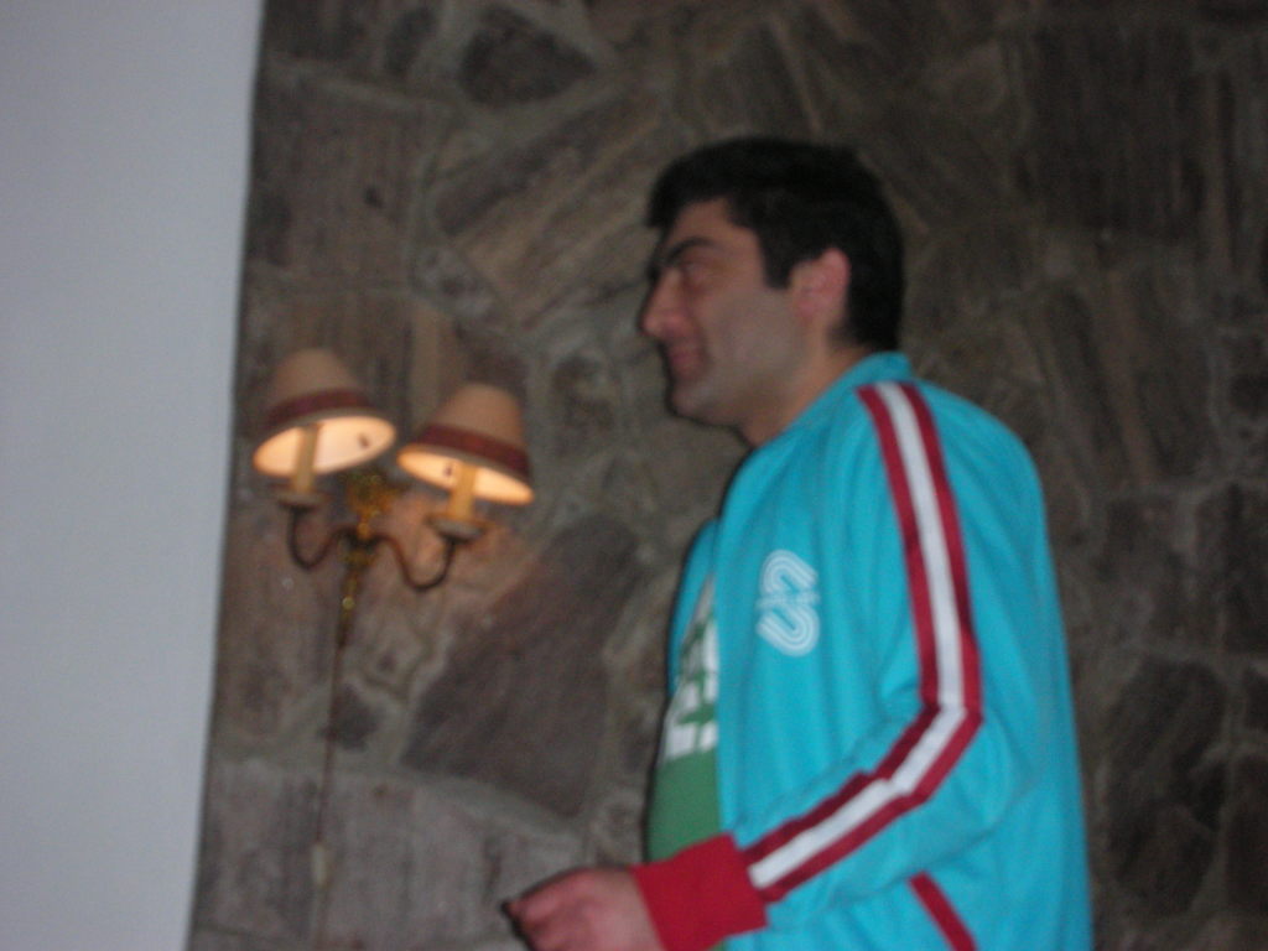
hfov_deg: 26.7
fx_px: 2674
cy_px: 476
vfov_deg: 20.2
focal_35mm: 73
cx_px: 634
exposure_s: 1/120
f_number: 4.4
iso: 200
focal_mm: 12.2
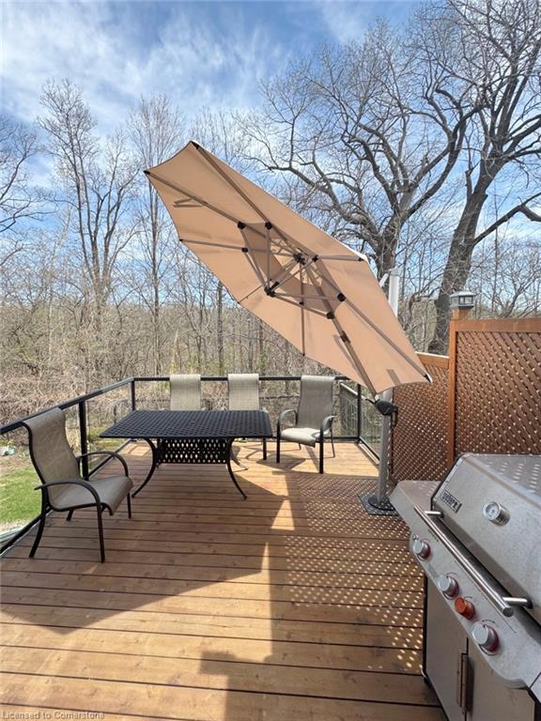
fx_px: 292
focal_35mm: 14
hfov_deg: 85.7
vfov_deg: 102.1
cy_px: 360
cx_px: 270
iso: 50
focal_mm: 2.2
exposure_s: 1/812
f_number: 2.2
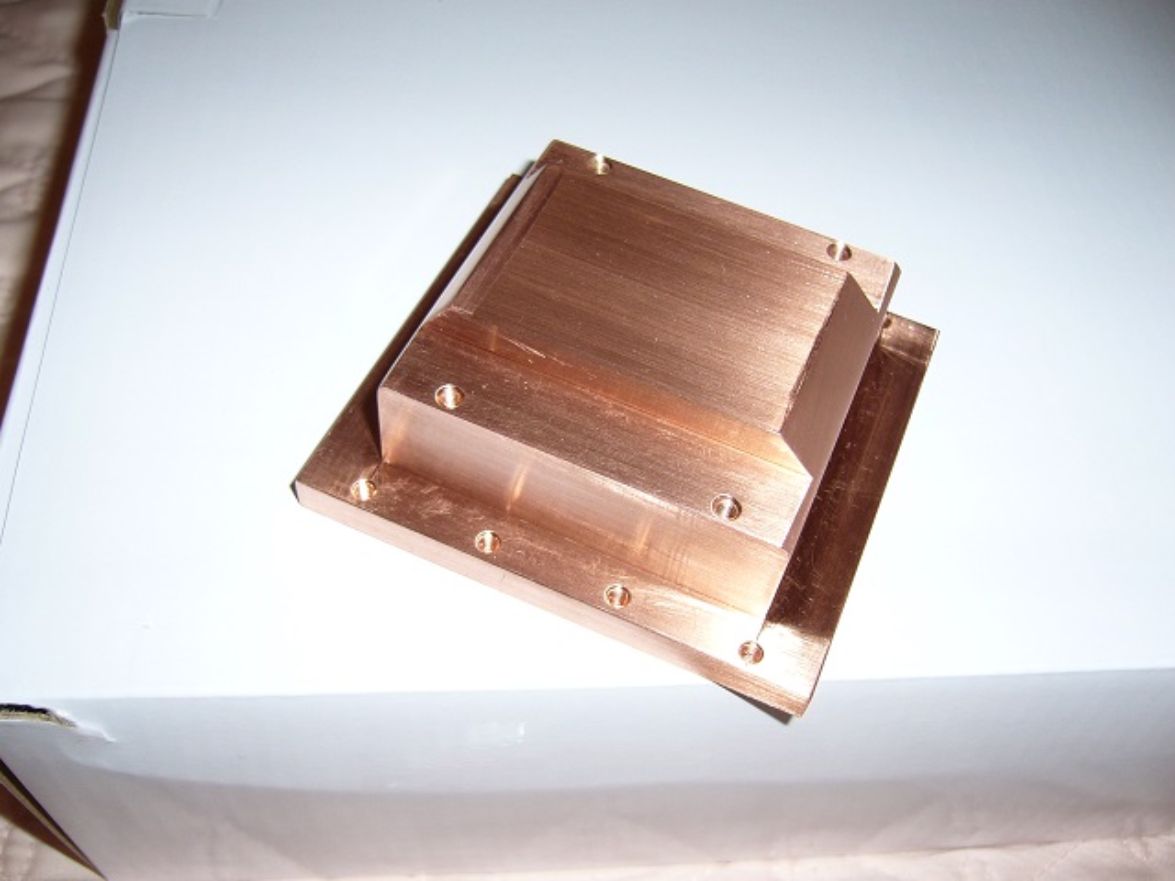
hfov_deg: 52.6
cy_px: 440
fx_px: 1188
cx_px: 588
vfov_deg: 40.7
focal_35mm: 35
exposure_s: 1/30
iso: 80
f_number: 2.8
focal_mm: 5.8
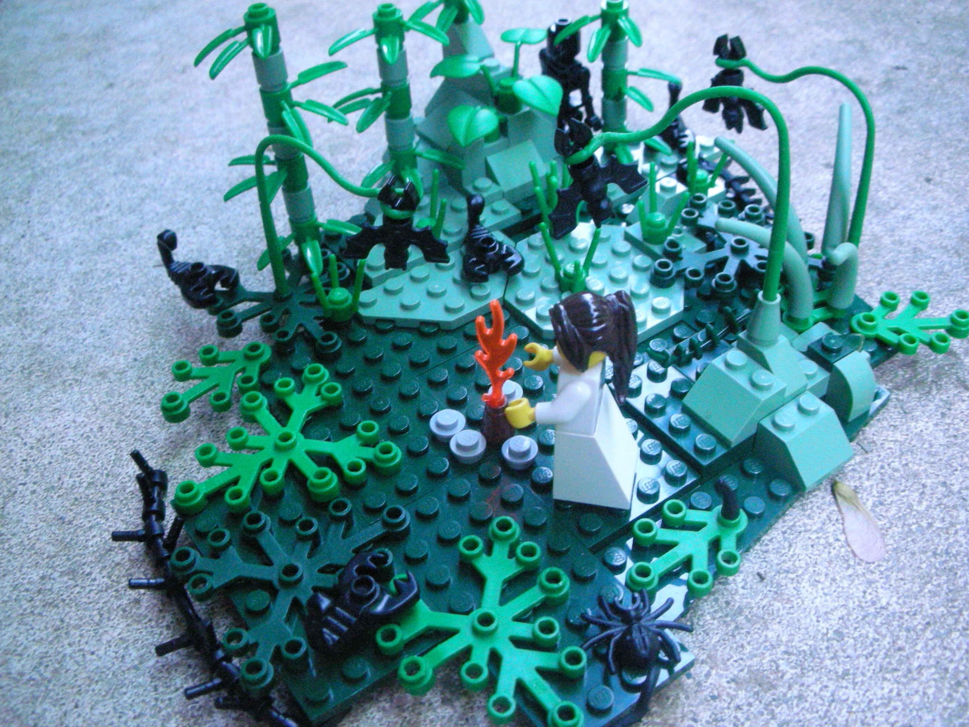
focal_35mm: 35
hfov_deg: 52.6
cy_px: 364
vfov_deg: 40.7
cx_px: 484
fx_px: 980
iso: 400
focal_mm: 5.8
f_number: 3
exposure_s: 1/8.5
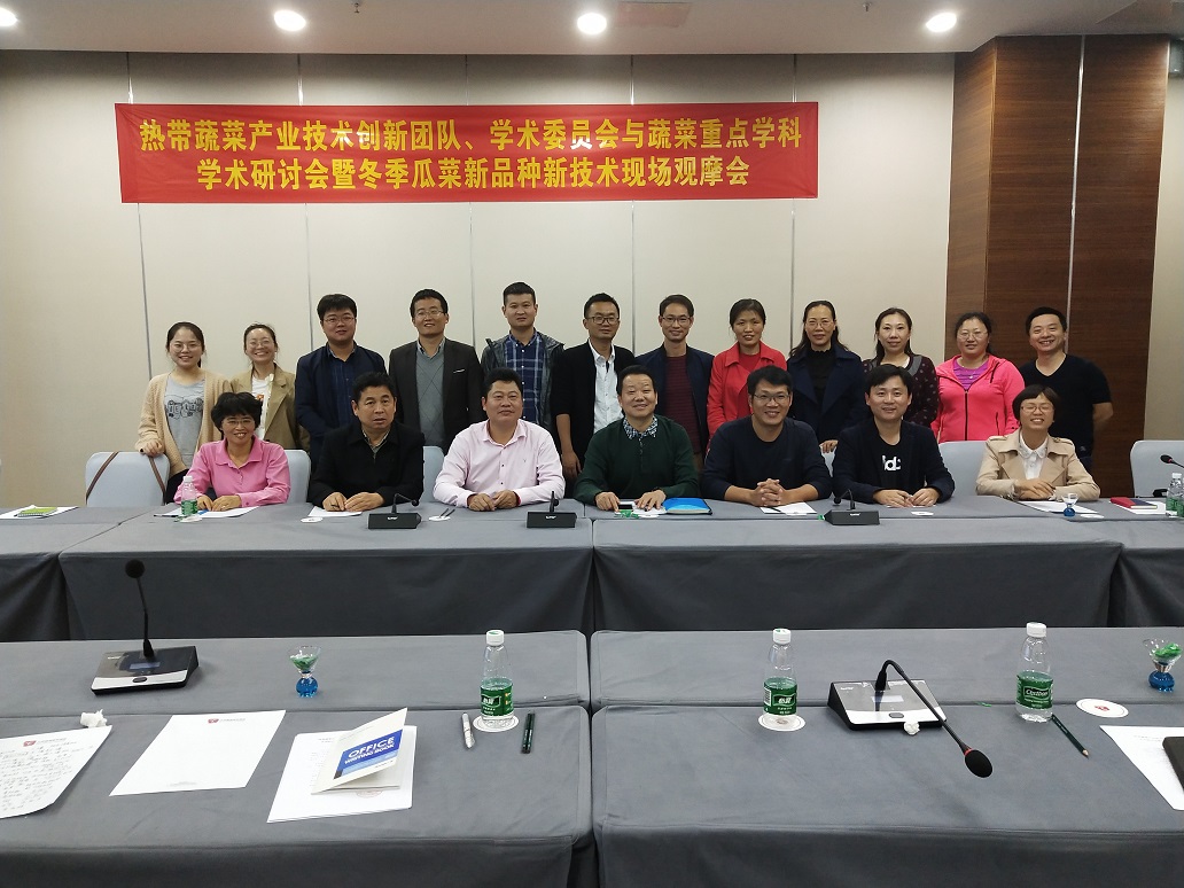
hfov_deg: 60.0
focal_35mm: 30
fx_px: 1026
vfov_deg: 46.8
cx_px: 592
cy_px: 444
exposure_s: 1/50
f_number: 1.8
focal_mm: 3.95
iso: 252
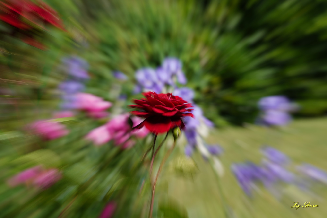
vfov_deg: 5.5
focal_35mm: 250
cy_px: 109
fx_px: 2270
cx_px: 164
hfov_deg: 8.2
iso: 50
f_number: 20
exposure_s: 1/10
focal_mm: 250
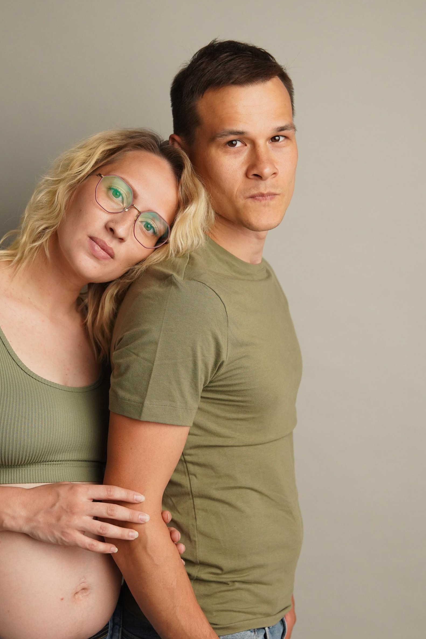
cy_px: 368
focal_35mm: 68
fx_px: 1207
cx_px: 138
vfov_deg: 29.6
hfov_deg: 19.9
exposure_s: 1/400
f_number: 3.5
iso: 1250
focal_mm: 42
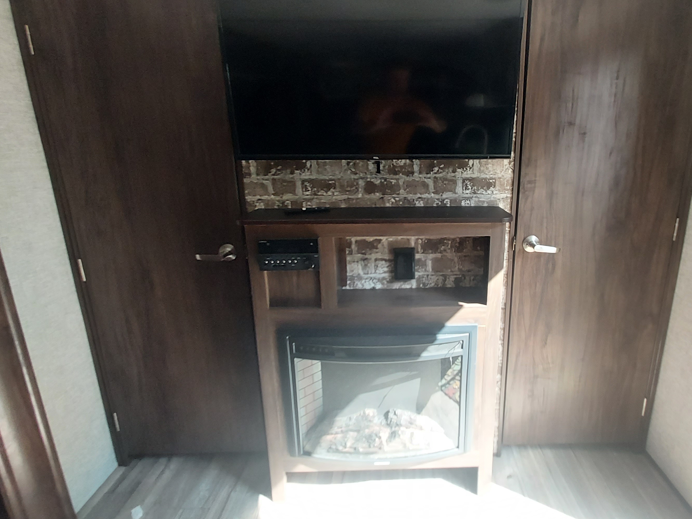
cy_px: 218
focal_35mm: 16
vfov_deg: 77.5
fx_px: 320
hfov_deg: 93.6
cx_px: 404
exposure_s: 1/60
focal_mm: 1.42
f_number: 2.2
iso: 80
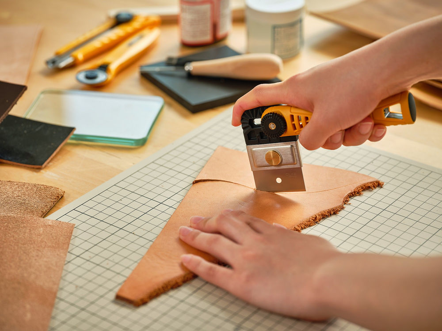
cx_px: 221
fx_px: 1213
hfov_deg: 20.7
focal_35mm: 95
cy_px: 166
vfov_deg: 15.6
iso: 100
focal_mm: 120
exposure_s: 1/80
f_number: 5.6
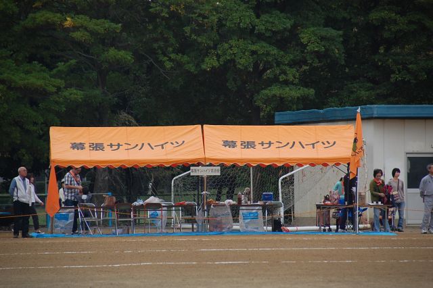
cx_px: 216
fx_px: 3606
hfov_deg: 6.9
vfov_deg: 4.6
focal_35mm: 300
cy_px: 144
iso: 400
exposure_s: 1/500
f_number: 5.6
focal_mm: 200
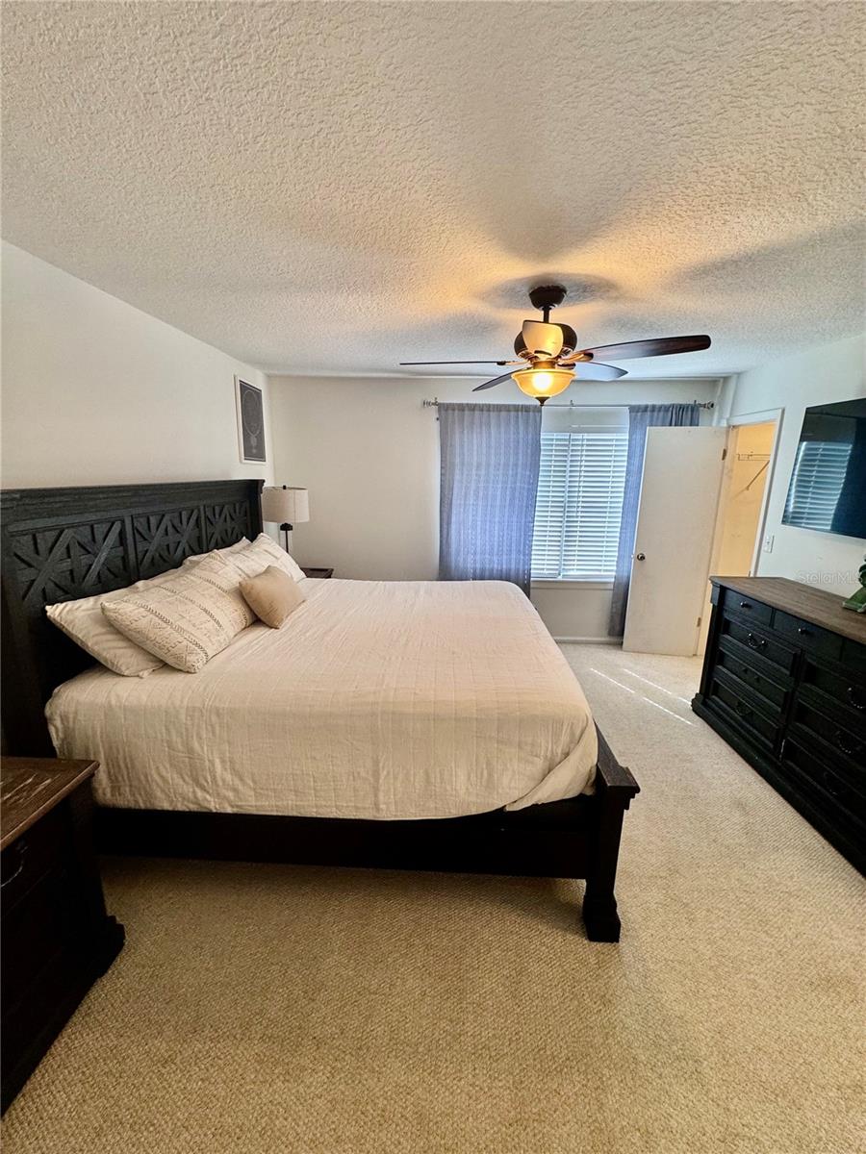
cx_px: 433
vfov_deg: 102.1
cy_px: 577
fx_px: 467
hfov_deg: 85.7
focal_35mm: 14
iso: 160
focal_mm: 2.22
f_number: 2.2
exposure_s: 1/60
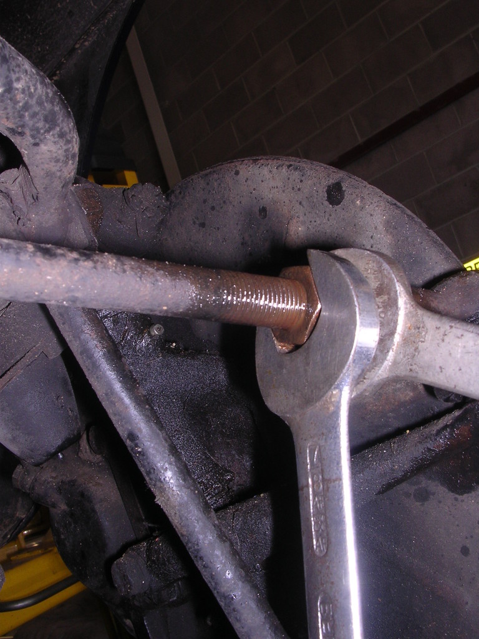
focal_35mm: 38
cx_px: 240
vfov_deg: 49.0
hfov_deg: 37.7
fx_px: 701
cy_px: 320
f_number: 5.6
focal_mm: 5.8
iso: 100
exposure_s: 1/60.1
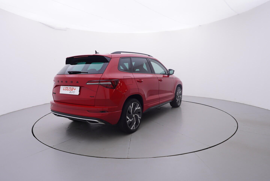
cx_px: 135
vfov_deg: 56.2
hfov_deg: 77.3
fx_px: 169
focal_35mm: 22
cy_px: 90
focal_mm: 15
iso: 200
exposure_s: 1/80
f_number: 5
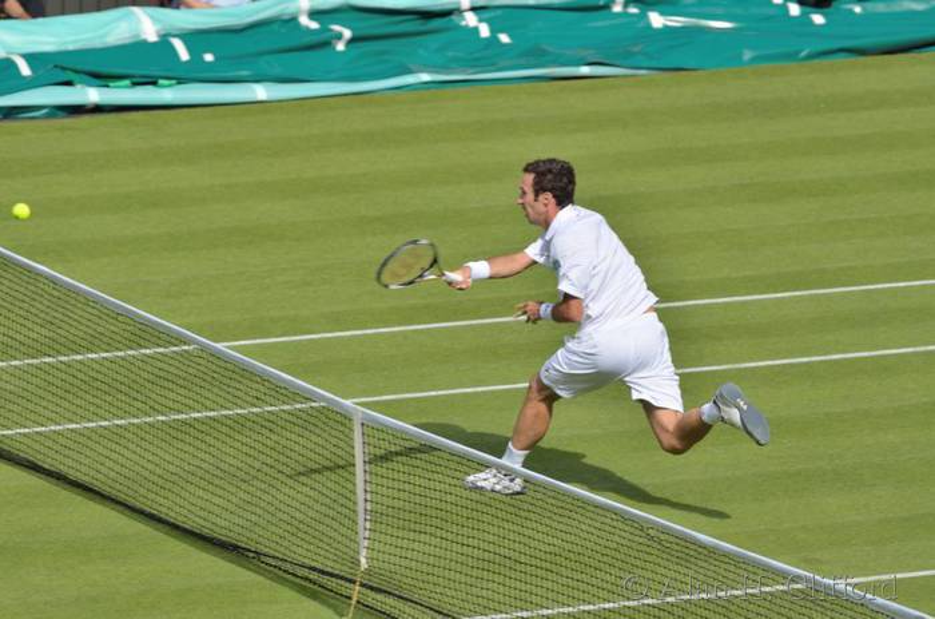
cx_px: 468
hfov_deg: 4.9
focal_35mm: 420
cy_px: 310
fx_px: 10881
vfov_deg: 3.3
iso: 100
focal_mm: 280
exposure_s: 1/640
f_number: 5.6
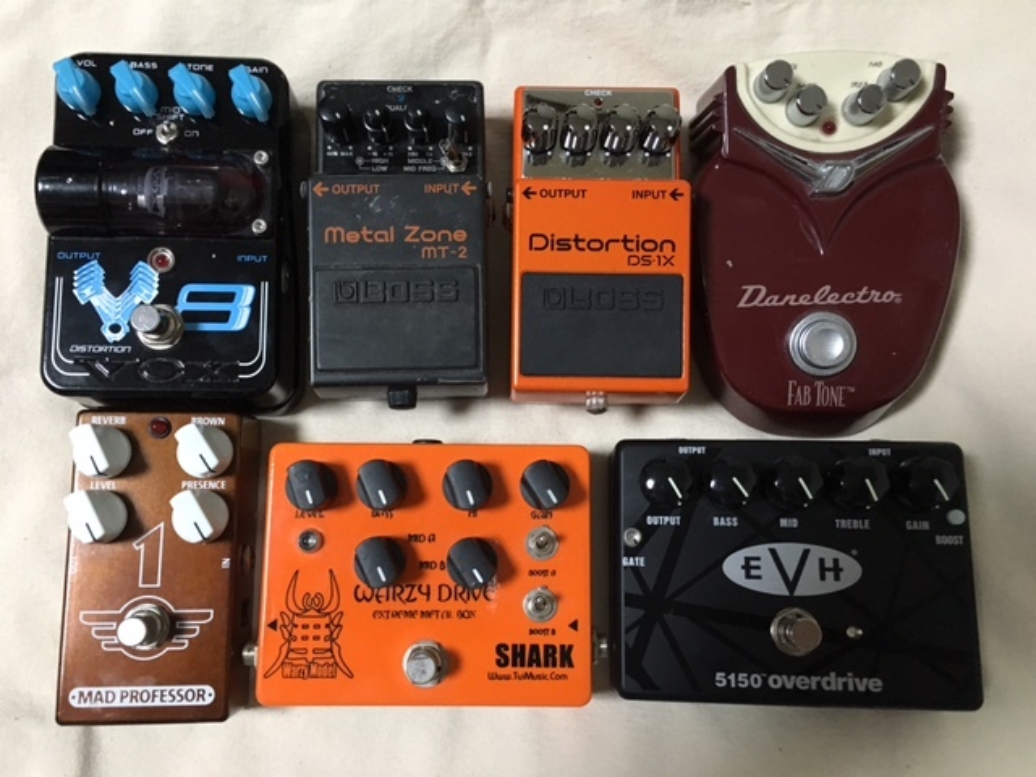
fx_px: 868
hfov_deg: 61.7
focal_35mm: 29
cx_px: 518
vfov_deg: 48.2
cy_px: 388
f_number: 2.2
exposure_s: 1/30
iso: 160
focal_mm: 4.15
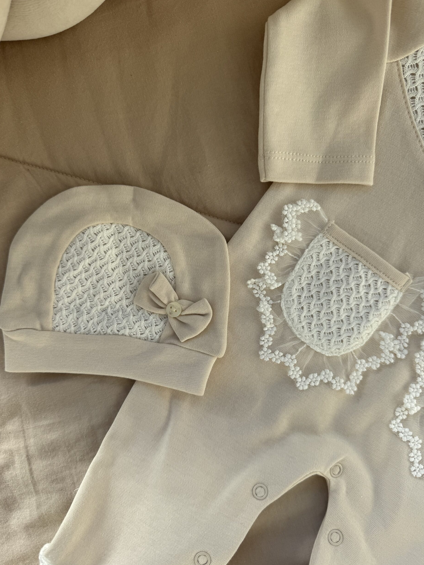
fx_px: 408
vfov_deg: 69.4
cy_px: 288
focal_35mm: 25
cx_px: 208
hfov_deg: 54.9
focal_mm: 6.76
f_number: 1.78
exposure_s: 1/2415
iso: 80
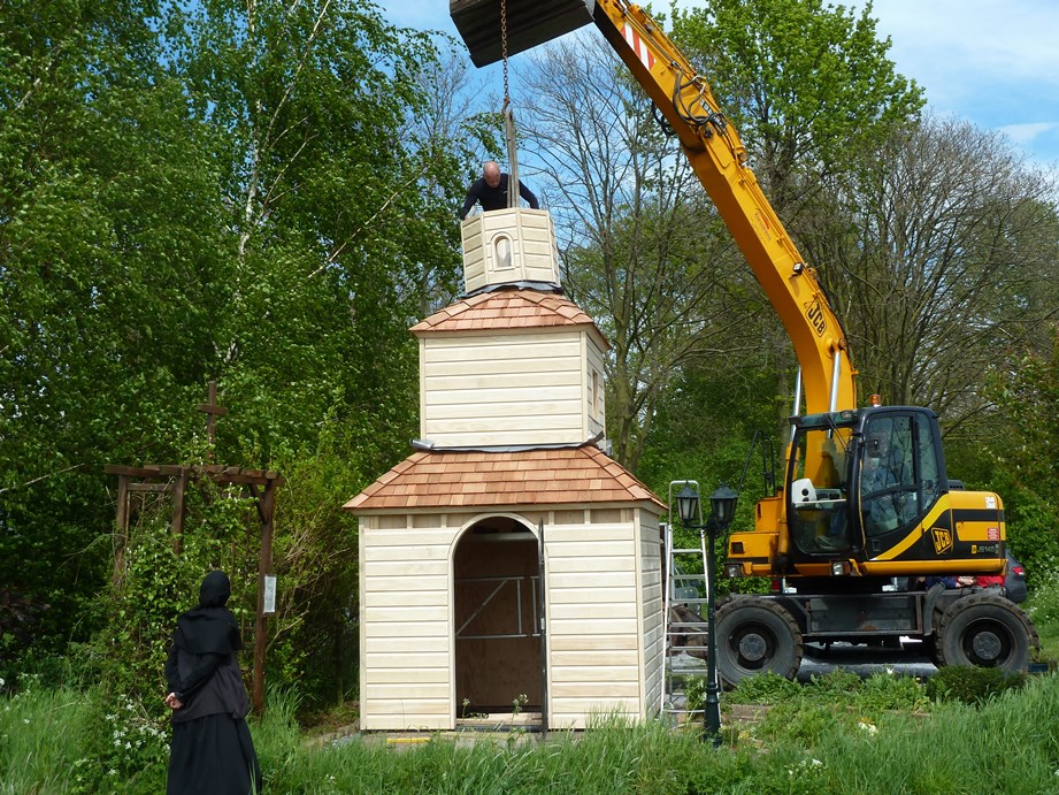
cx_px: 530
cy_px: 398
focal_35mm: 48
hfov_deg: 39.7
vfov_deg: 30.3
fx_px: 1469
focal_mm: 7.9
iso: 80
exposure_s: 1/400
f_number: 4
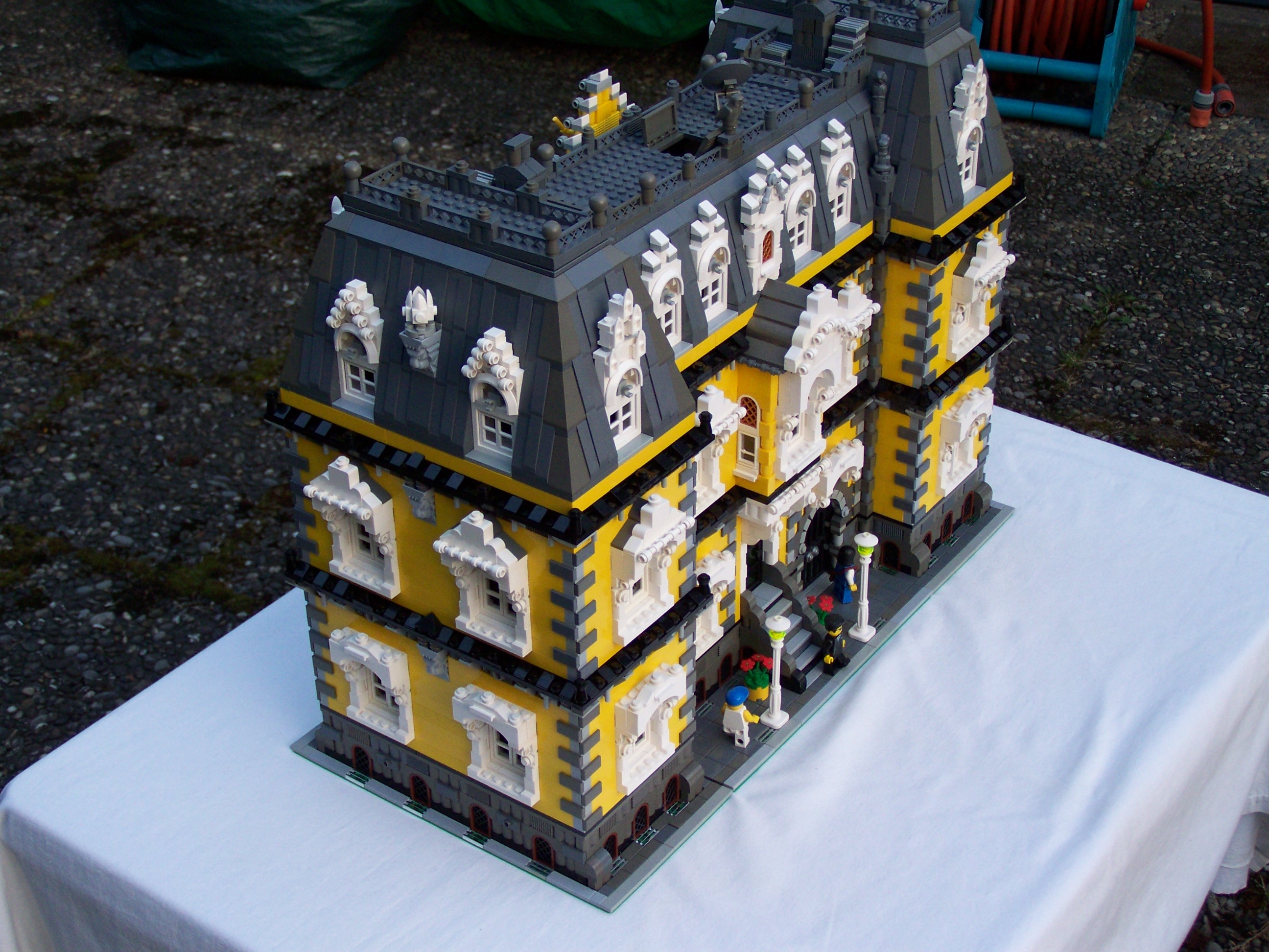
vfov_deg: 24.8
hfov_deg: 32.7
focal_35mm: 59
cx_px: 634
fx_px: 2163
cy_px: 476
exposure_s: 1/60
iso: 125
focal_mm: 9.8
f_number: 3.2
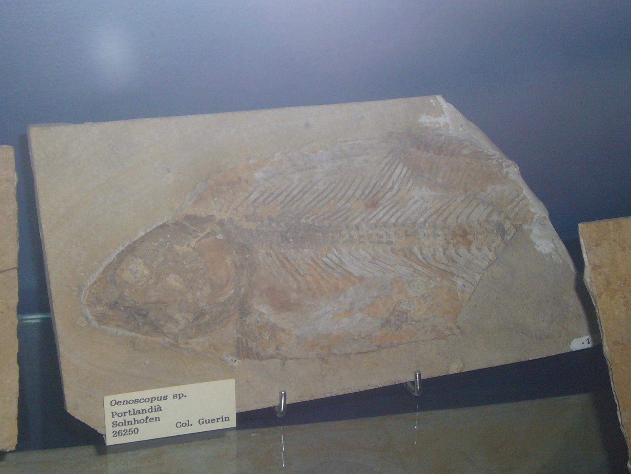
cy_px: 237
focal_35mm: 67
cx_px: 316
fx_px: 1221
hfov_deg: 29.0
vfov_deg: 21.9
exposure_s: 1/30
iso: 100
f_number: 3.6
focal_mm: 8.1
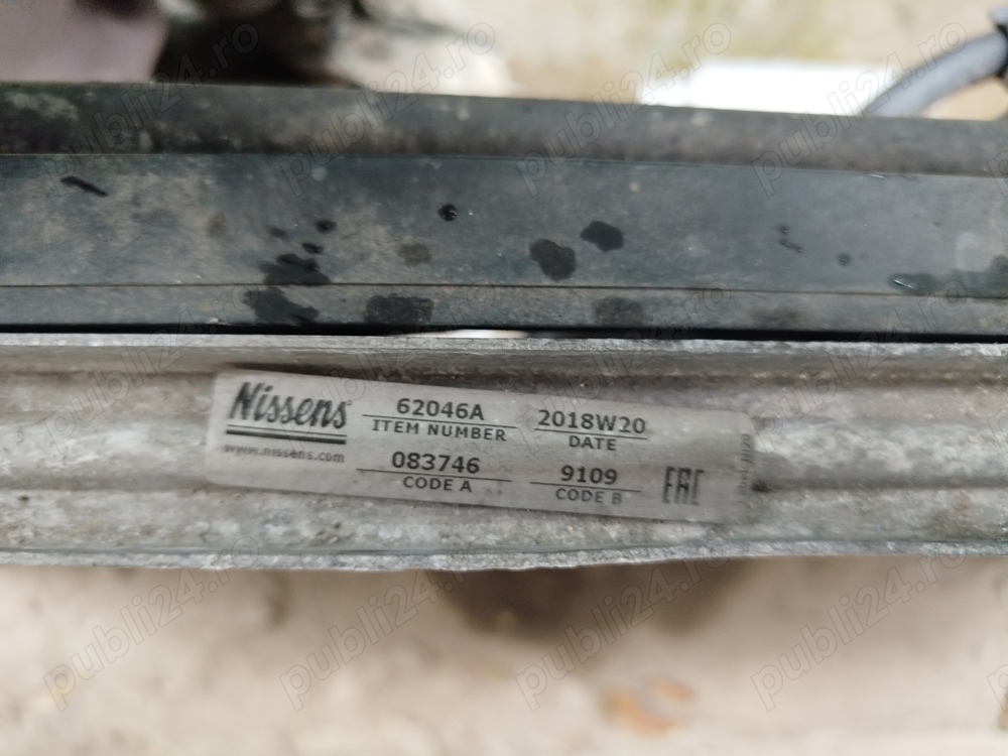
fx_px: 699
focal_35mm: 24
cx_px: 504
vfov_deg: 56.8
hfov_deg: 71.6
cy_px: 378
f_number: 1.7
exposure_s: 1/17
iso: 400
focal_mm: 5.31
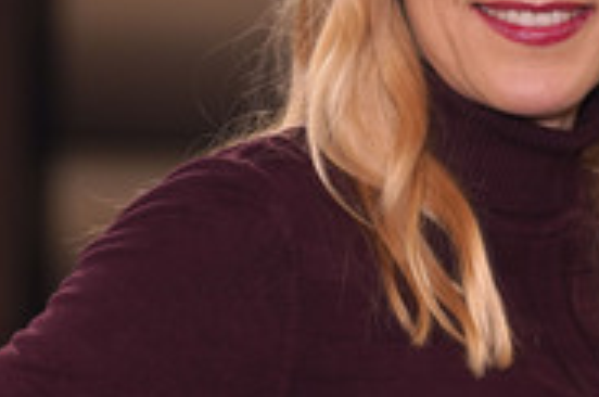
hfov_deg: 8.4
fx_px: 4069
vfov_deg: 5.6
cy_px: 62
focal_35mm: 245
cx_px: 467
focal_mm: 100
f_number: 3.5
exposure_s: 1/200
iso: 1000
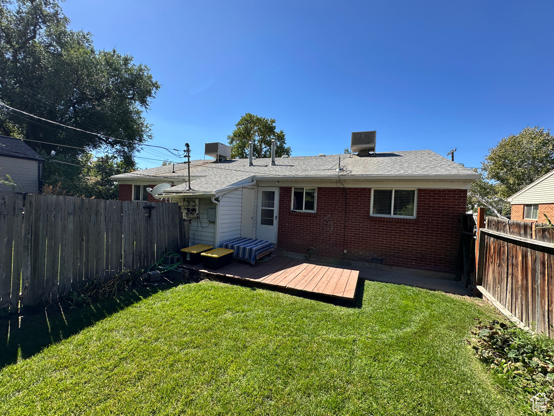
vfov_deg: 85.7
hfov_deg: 102.1
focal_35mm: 14
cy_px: 208
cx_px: 277
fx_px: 224
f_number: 2.2
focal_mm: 2.22
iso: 50
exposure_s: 1/1043
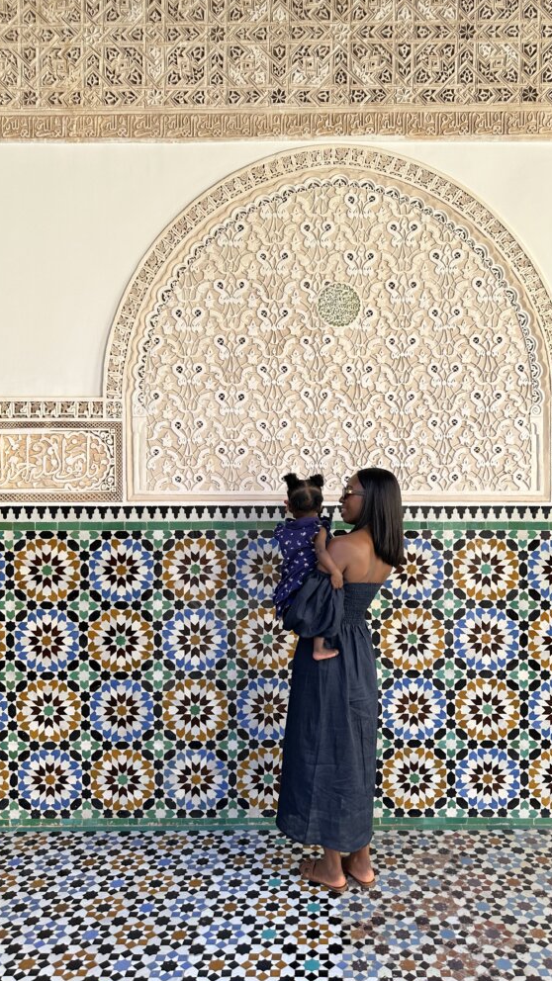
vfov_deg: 69.9
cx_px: 335
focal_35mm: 27
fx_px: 703
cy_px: 486
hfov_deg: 42.7
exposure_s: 1/477
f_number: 1.78
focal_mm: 6.86
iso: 80
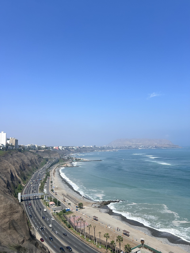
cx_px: 95
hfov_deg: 53.1
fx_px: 190
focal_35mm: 26
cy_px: 126
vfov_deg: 67.3
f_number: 1.5
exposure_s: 1/6211
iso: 50
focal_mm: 5.7
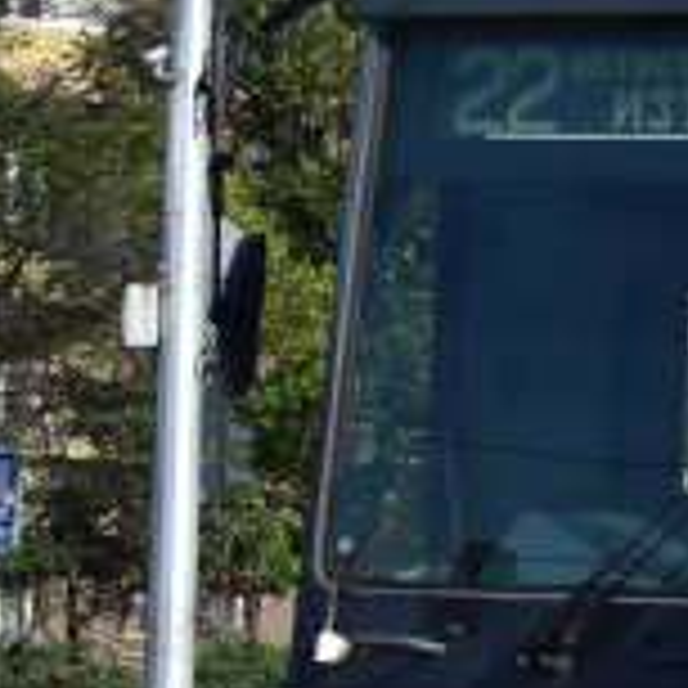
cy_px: -142
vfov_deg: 5.8
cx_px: 1821
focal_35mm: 303
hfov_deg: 5.5
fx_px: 6813
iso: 200
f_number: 6.3
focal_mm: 28
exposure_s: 1/1000
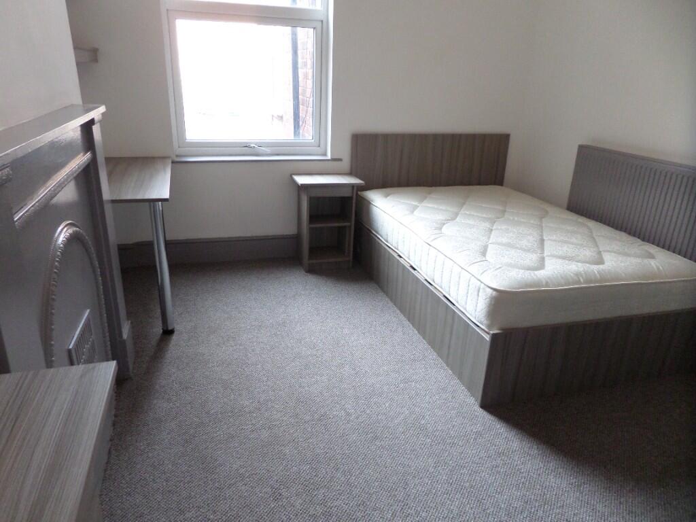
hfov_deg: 71.6
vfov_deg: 56.8
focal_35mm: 24
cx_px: 348
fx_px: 483
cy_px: 261
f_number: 3.1
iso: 240
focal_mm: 4.3
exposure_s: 1/20
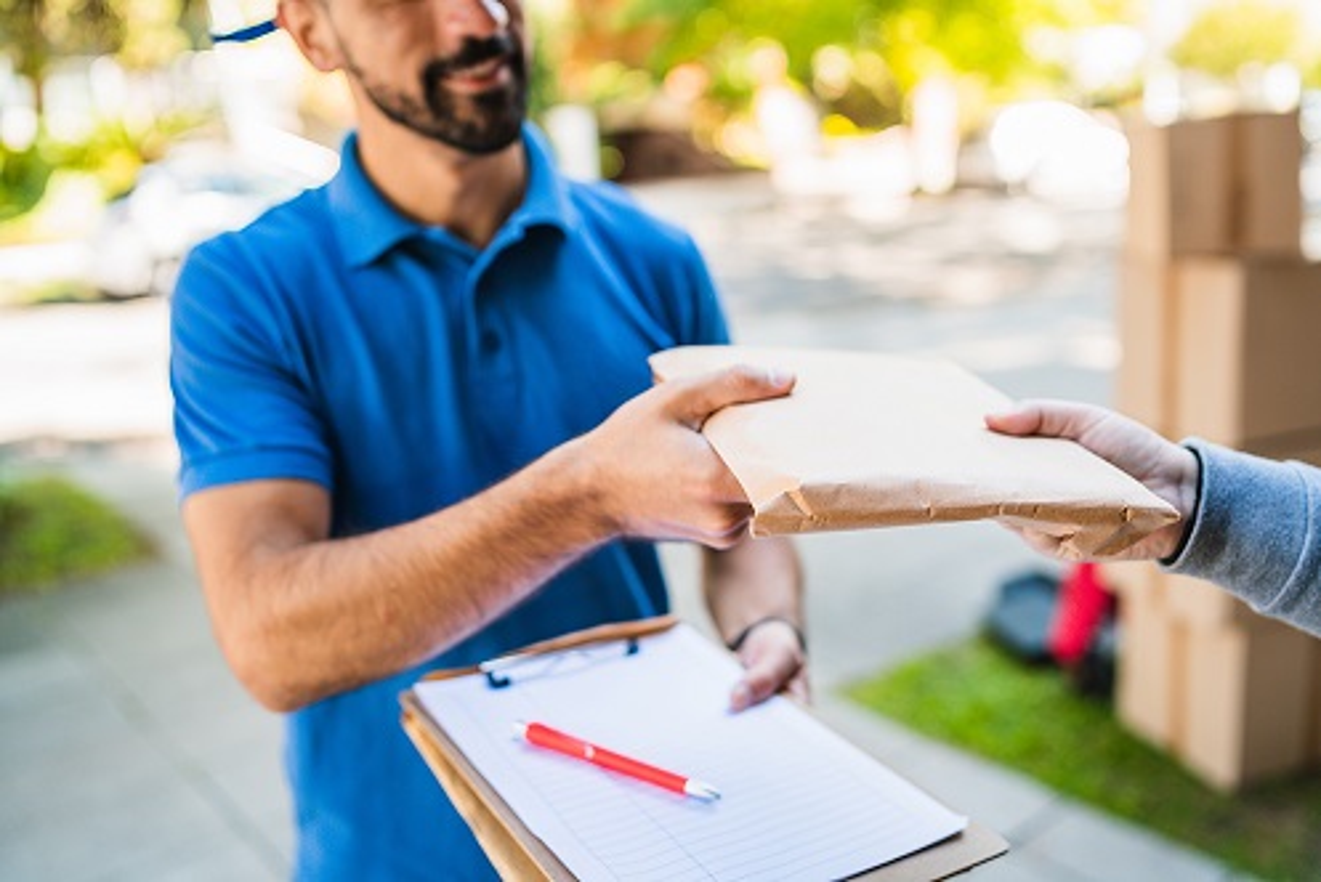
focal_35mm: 35
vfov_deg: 37.9
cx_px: 660
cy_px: 441
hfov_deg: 54.4
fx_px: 1285
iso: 160
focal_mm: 35
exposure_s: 1/200
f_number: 2.2
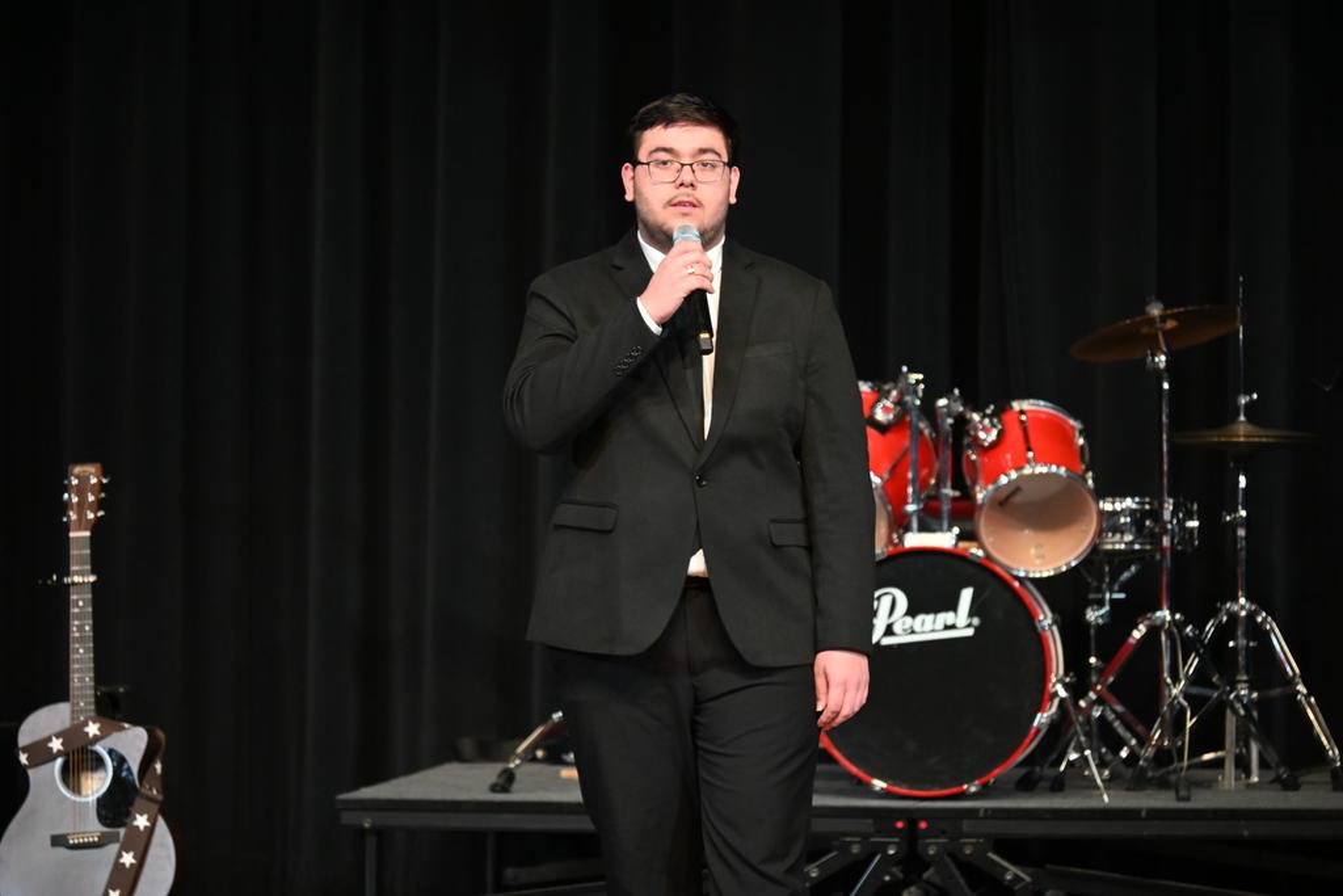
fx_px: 9514
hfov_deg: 8.1
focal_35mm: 255
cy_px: 448
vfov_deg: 5.4
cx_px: 672
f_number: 5.6
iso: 1800
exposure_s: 1/250
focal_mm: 170
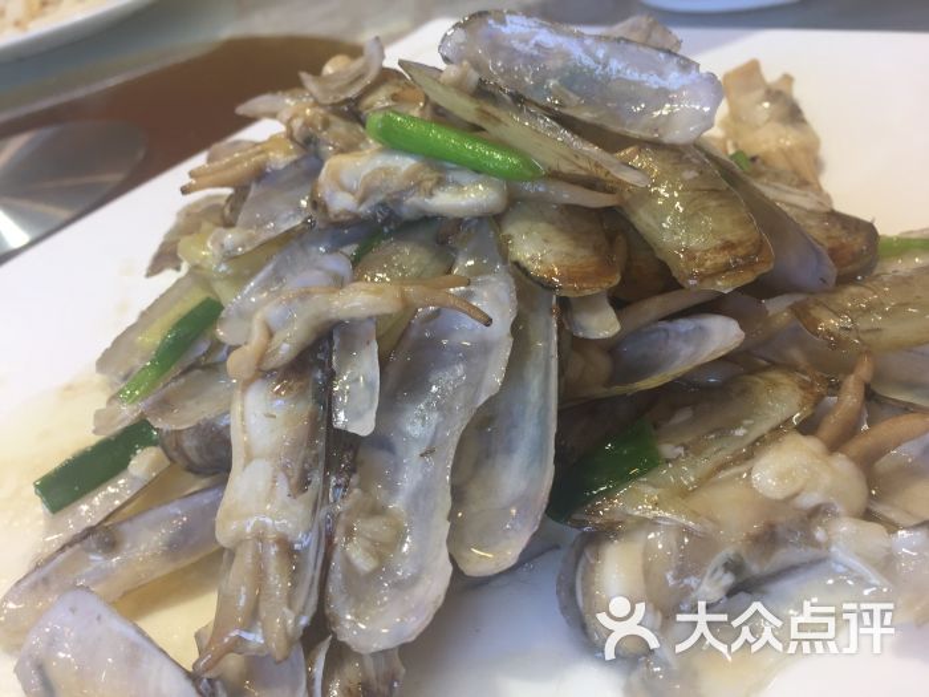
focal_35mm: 29
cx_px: 464
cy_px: 348
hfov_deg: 61.7
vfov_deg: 48.2
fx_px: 778
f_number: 2.2
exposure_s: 1/50
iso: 40
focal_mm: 4.15
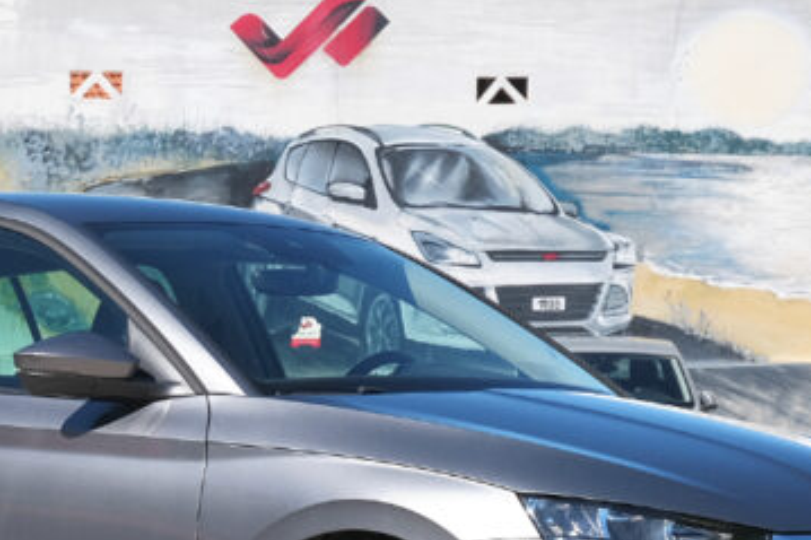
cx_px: 176
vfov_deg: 7.1
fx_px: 4368
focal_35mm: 194
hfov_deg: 10.6
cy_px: 462
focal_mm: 45
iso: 160
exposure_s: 1/320
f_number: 9
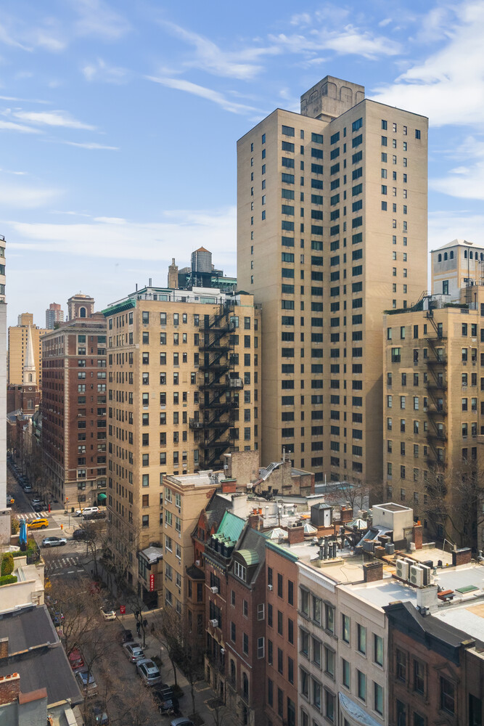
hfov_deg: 49.6
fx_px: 524
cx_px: 242
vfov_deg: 69.4
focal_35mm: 26
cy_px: 363
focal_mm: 26
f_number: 22
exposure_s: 1/250
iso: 800
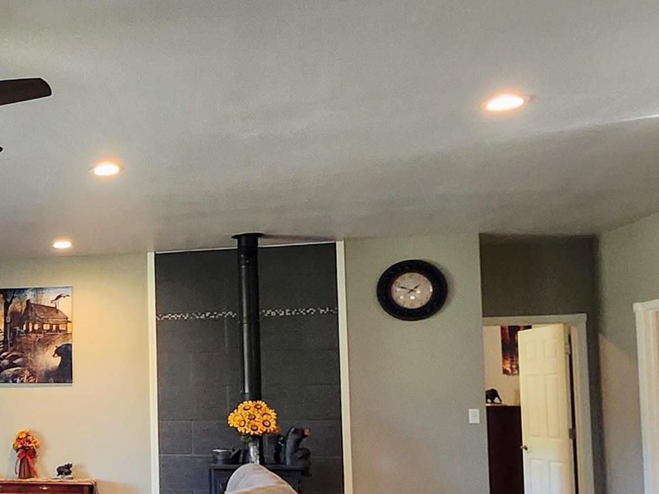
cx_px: -136
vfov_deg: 33.7
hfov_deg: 35.2
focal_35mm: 42
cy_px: 365
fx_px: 799
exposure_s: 1/60
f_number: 2.2
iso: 400
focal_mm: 1.74
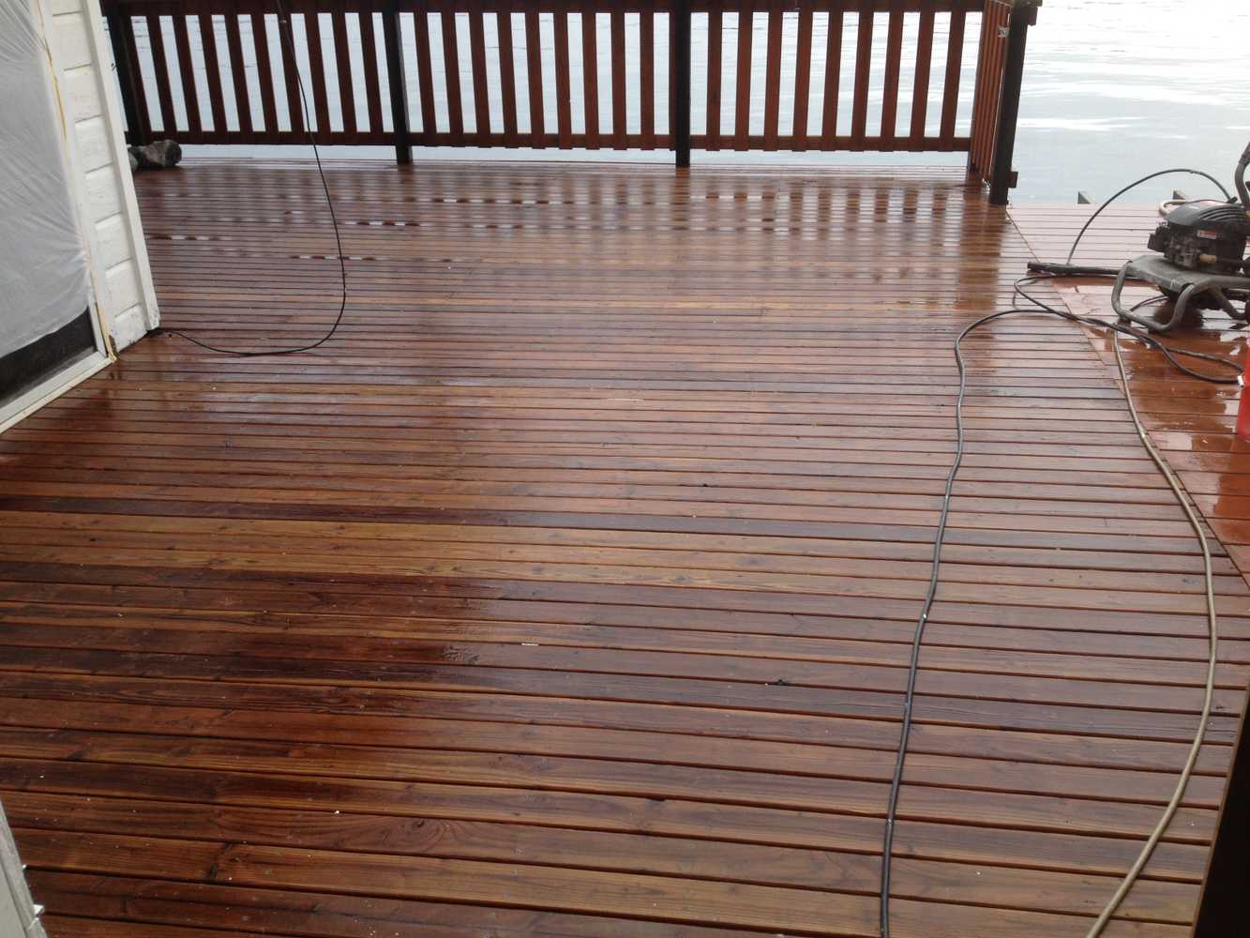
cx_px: 625
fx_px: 1264
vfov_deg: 40.7
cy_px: 469
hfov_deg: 52.6
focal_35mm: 35
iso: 50
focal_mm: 4.28
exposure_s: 1/183
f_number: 2.4
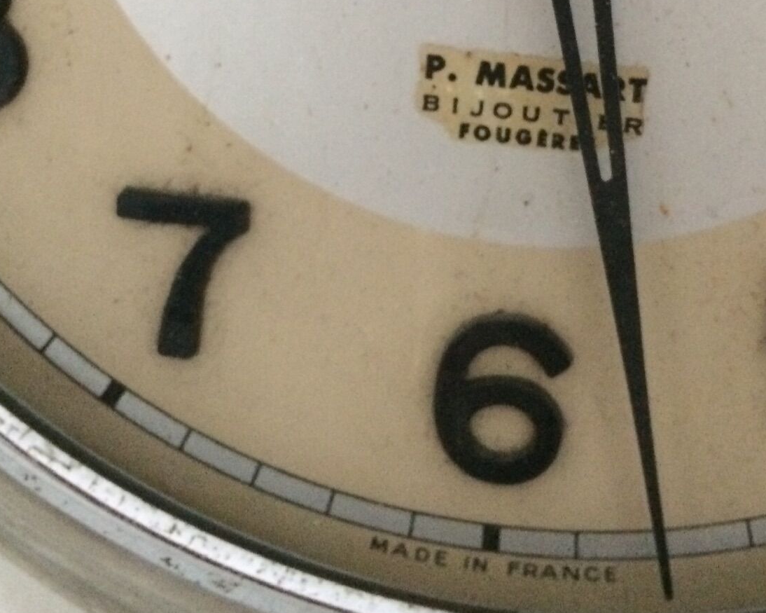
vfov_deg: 27.4
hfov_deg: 35.2
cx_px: 466
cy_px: 36
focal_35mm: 53
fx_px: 1201
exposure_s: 1/17
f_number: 2.2
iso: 400
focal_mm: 4.15
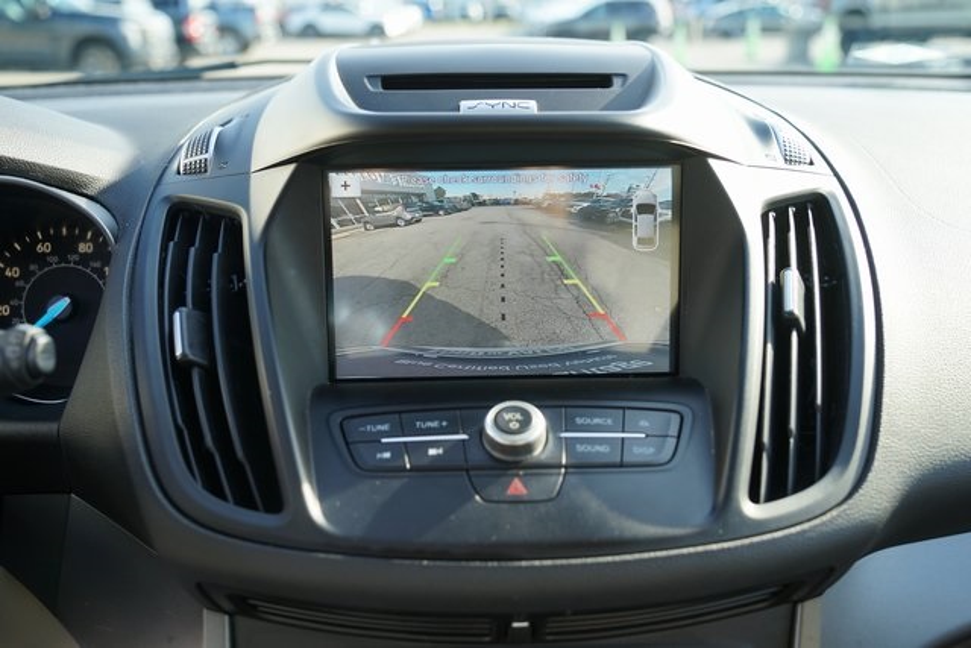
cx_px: 486
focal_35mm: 34
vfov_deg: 38.9
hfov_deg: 55.8
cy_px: 324
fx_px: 917
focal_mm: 34
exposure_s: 1/60
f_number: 4.5
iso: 100
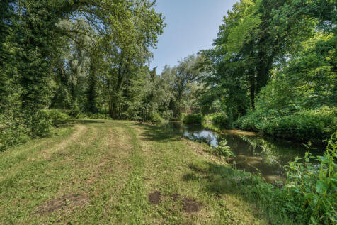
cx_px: 168
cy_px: 112
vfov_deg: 77.3
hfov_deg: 100.4
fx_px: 140
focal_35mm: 15
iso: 400
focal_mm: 15
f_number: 8
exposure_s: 1/800
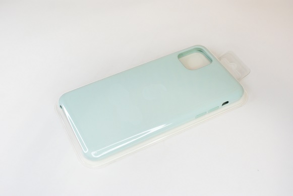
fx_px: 367
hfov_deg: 43.6
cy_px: 98
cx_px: 146
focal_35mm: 45
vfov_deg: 29.9
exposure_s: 1/160
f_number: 5
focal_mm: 30
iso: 1600
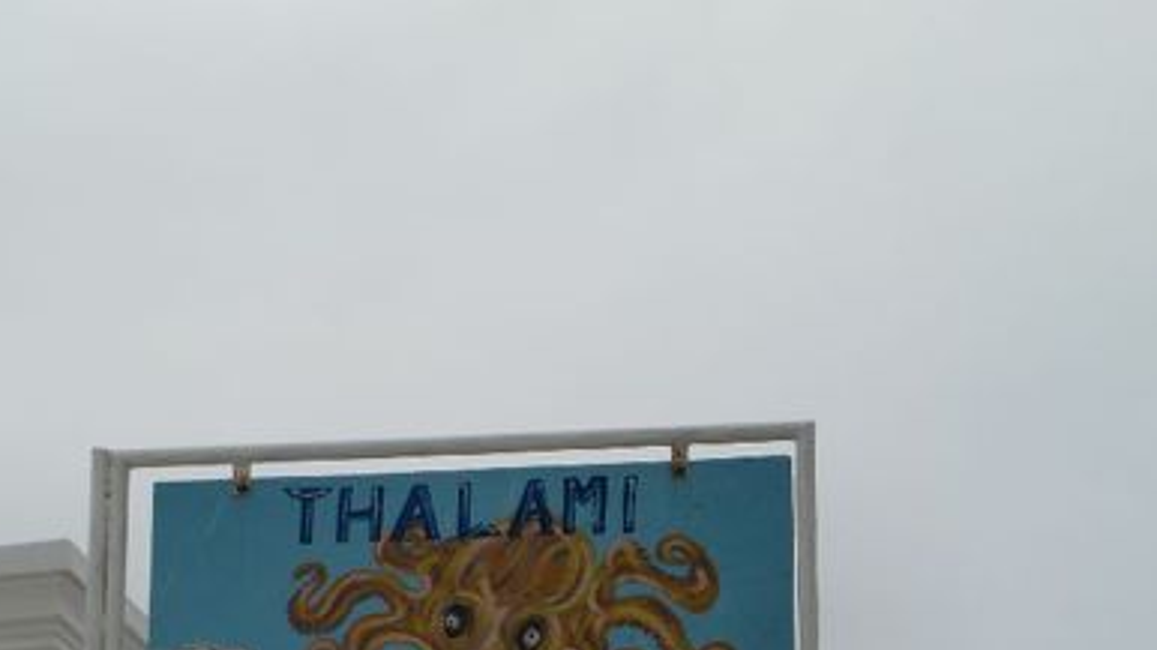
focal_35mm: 145
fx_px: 4448
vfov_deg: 8.3
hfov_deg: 14.8
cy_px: 529
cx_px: 399
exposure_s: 1/400
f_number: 4.6
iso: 64
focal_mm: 13.9
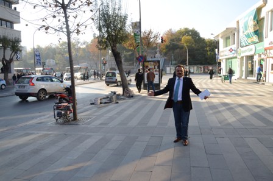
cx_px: 136
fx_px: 204
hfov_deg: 67.5
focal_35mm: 27
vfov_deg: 47.8
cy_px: 90
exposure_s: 1/250
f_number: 9
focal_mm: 18
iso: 400
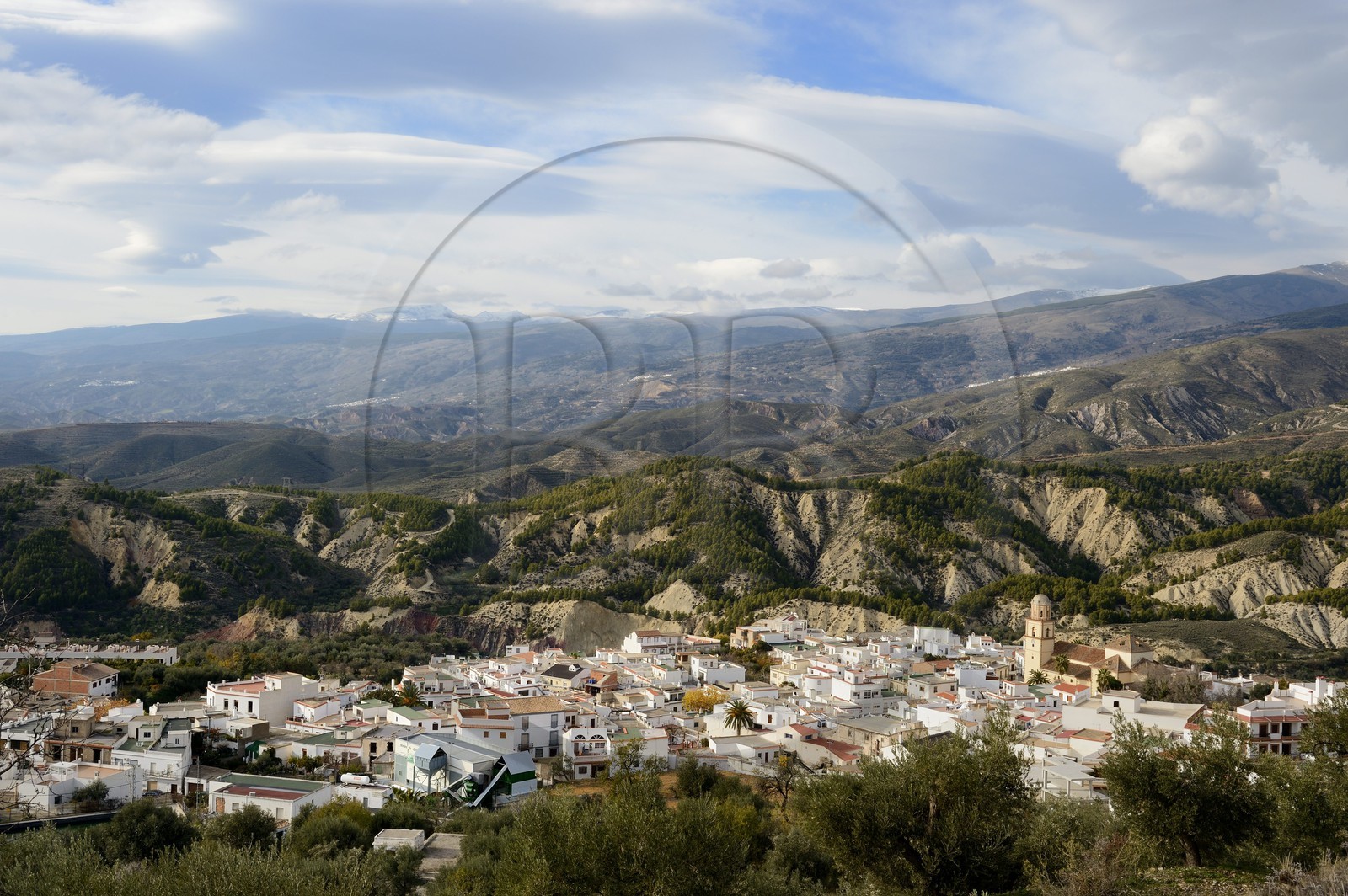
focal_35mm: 38
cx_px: 674
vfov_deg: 35.0
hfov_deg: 50.7
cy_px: 448
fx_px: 1422
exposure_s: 1/200
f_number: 11
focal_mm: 38
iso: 200
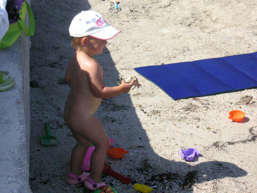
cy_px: 96
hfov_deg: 18.7
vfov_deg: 14.1
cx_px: 128
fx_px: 780
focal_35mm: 105
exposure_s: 1/1000
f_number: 5
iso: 100
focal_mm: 17.1
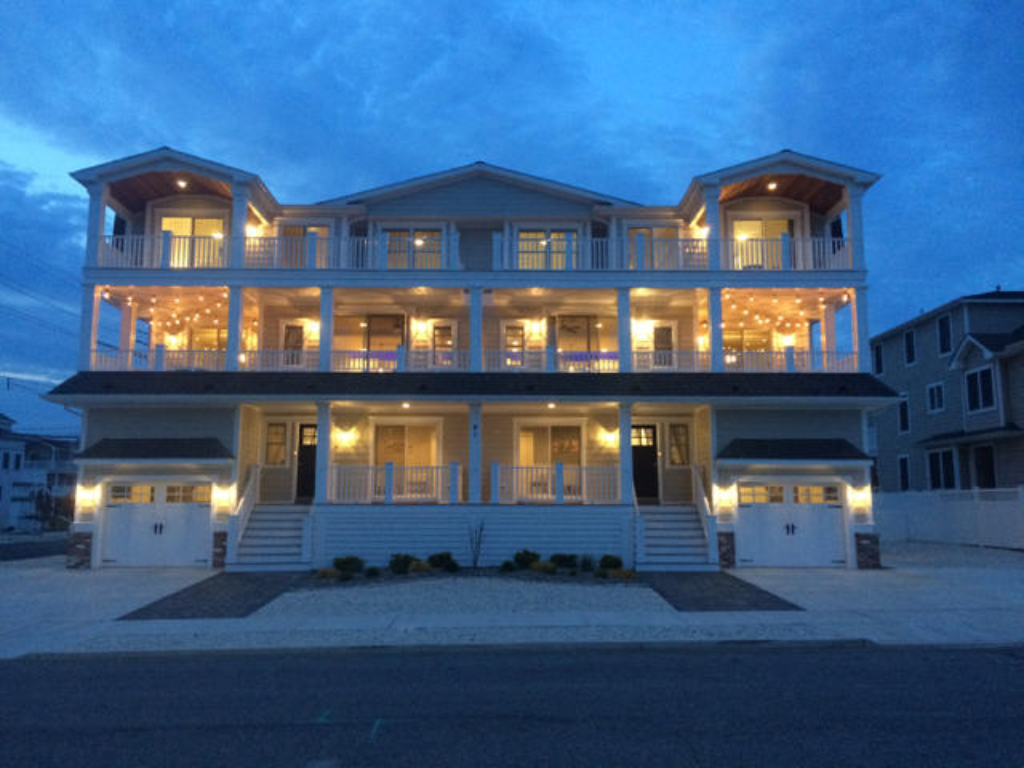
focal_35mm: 29
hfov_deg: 61.7
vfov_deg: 48.2
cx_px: 512
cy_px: 384
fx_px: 858
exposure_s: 1/20
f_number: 2.2
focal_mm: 4.15
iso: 250
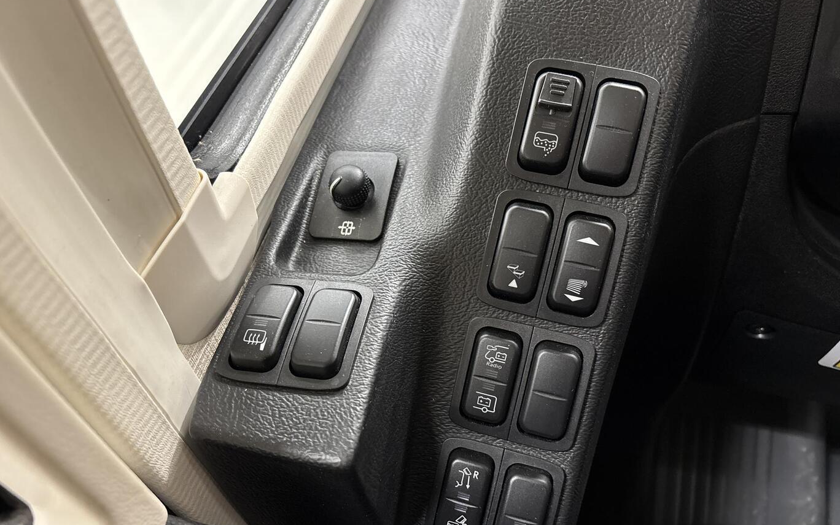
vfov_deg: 43.1
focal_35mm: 29
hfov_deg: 64.6
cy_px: 283
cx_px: 413
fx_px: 664
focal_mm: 5.96
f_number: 1.6
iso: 500
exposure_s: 1/60
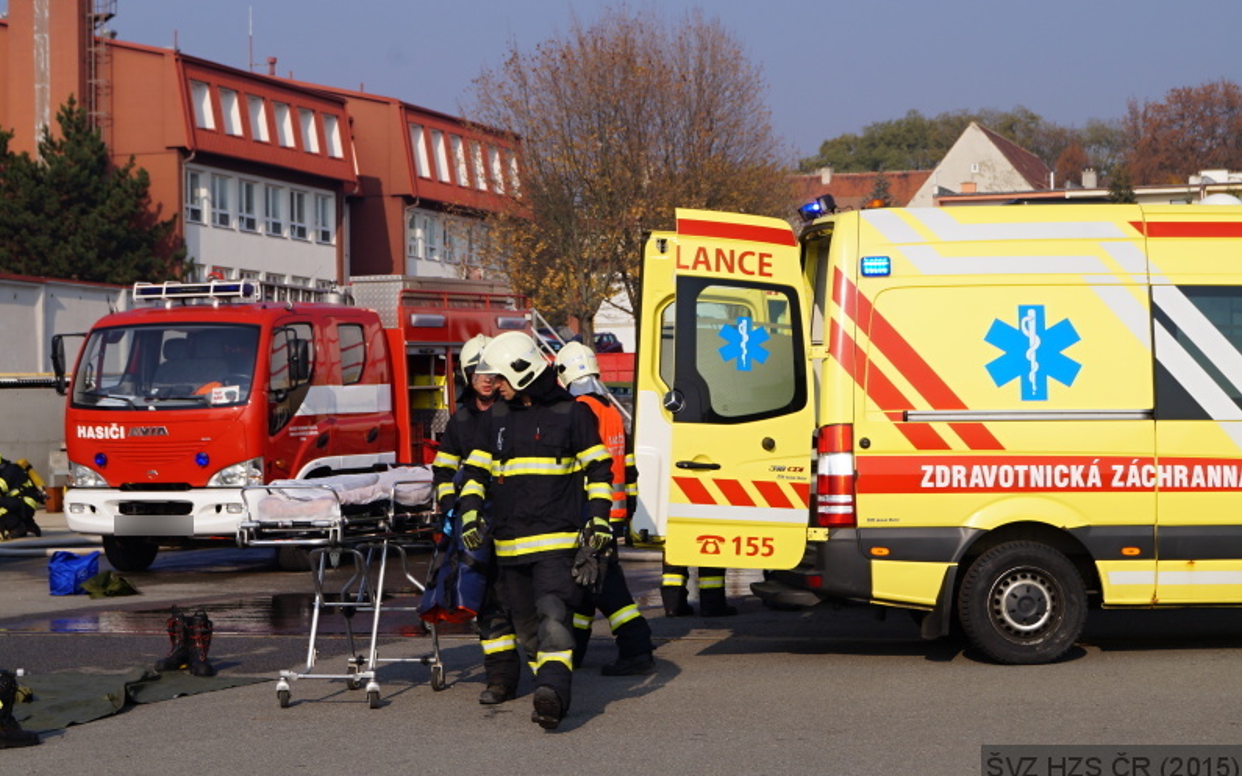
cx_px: 623
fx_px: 2843
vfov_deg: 15.5
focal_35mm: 84
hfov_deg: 24.6
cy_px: 372
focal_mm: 55
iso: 100
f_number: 13
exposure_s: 1/200
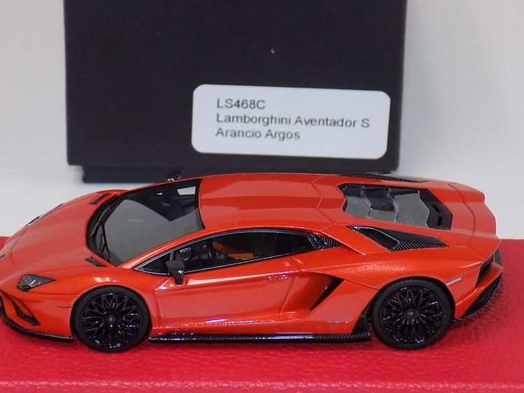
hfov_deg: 16.7
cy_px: 178
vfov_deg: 12.6
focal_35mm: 118
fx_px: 1787
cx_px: 223
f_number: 4.4
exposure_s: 1/30
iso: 360
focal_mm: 15.3
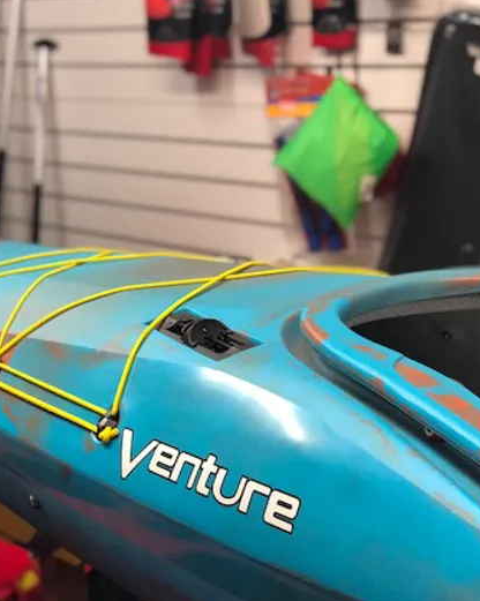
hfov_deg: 19.5
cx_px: 141
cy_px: 325
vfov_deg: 24.5
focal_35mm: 78
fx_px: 1387
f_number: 2.4
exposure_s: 1/50
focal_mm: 6
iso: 125
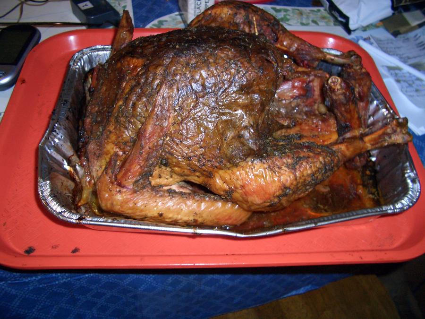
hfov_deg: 52.6
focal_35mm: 35
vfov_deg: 40.7
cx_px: 212
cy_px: 160
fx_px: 430
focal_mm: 5.8
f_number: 2.6
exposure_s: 1/60
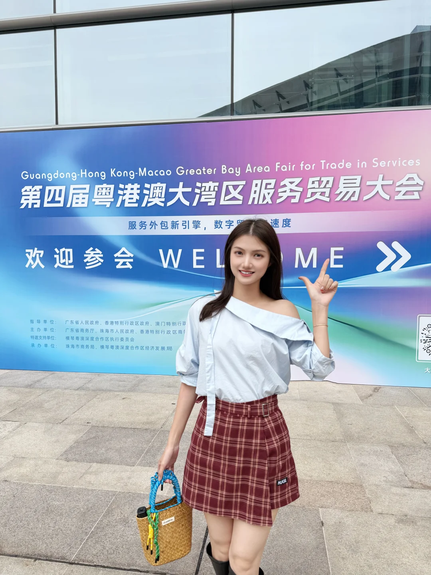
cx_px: 216
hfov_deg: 56.8
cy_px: 288
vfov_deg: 71.6
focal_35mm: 24
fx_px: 398
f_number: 1.78
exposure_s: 1/152
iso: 80
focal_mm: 6.76
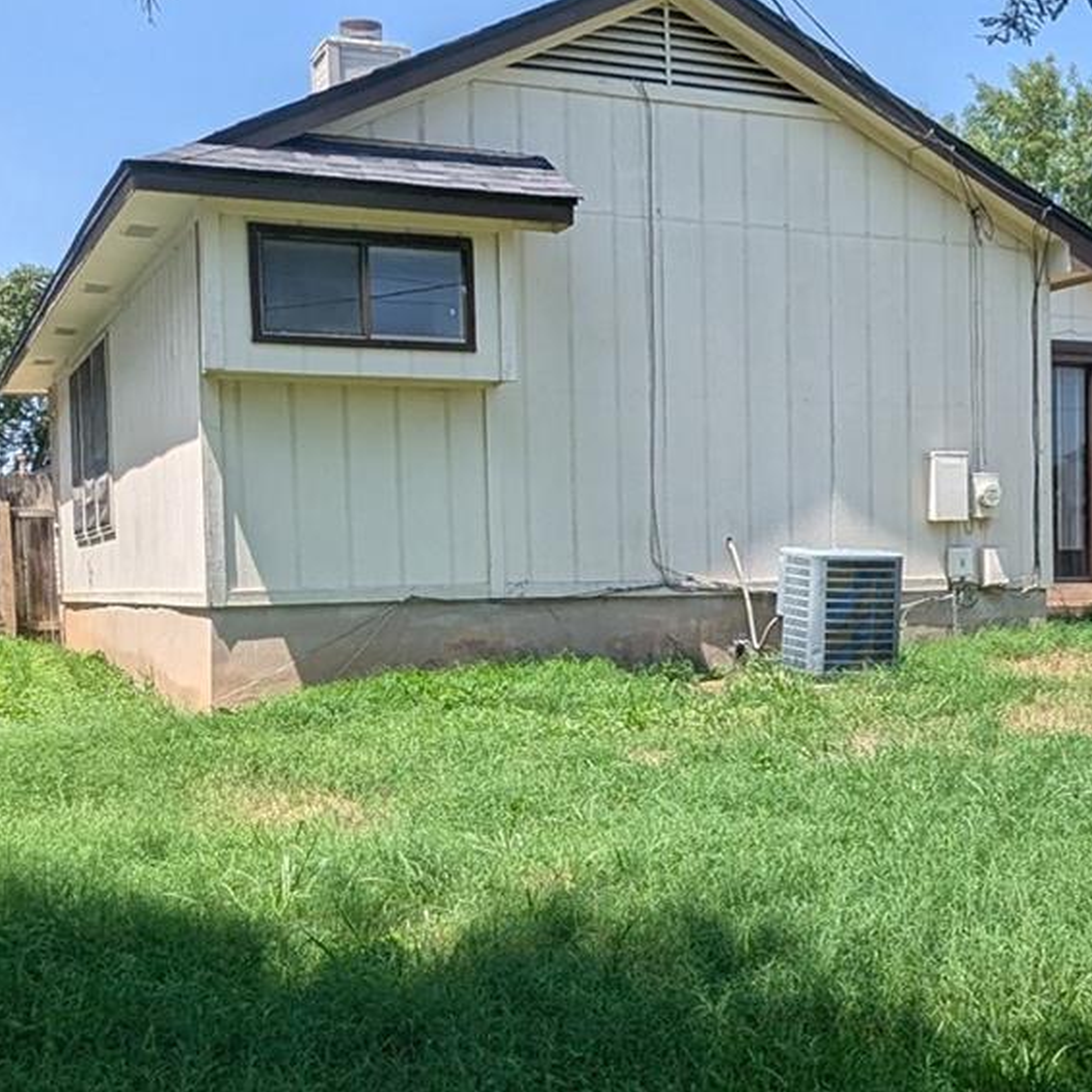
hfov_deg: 32.3
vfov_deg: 33.3
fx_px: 1820
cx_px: 899
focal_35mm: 51
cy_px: 664
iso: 48
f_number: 2.2
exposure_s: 1/1045
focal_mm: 2.35
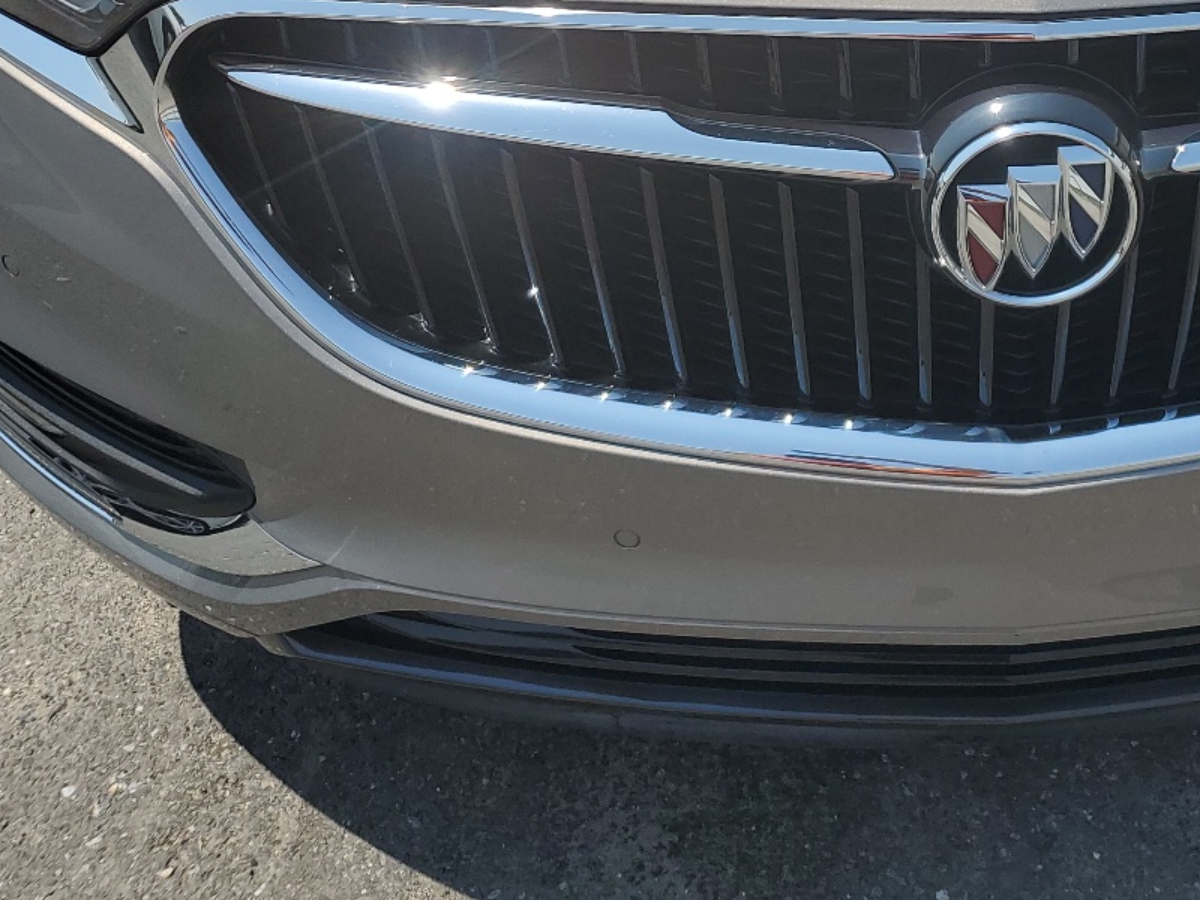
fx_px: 1803
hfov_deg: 35.9
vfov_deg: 27.1
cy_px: 104
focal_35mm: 52
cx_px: 908
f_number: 1.5
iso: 50
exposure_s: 1/5000
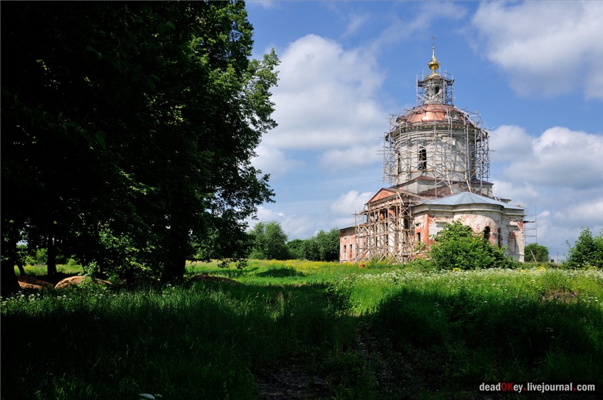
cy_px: 200
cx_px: 302
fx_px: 602
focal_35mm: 36
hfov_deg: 53.2
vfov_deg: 36.8
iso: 250
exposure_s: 1/1000
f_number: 7.1
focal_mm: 24
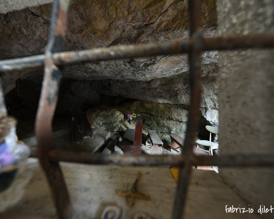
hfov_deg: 92.8
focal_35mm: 16
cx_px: 124
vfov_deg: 80.4
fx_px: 130
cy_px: 111
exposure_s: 1/20
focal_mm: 14
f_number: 3.5
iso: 1000
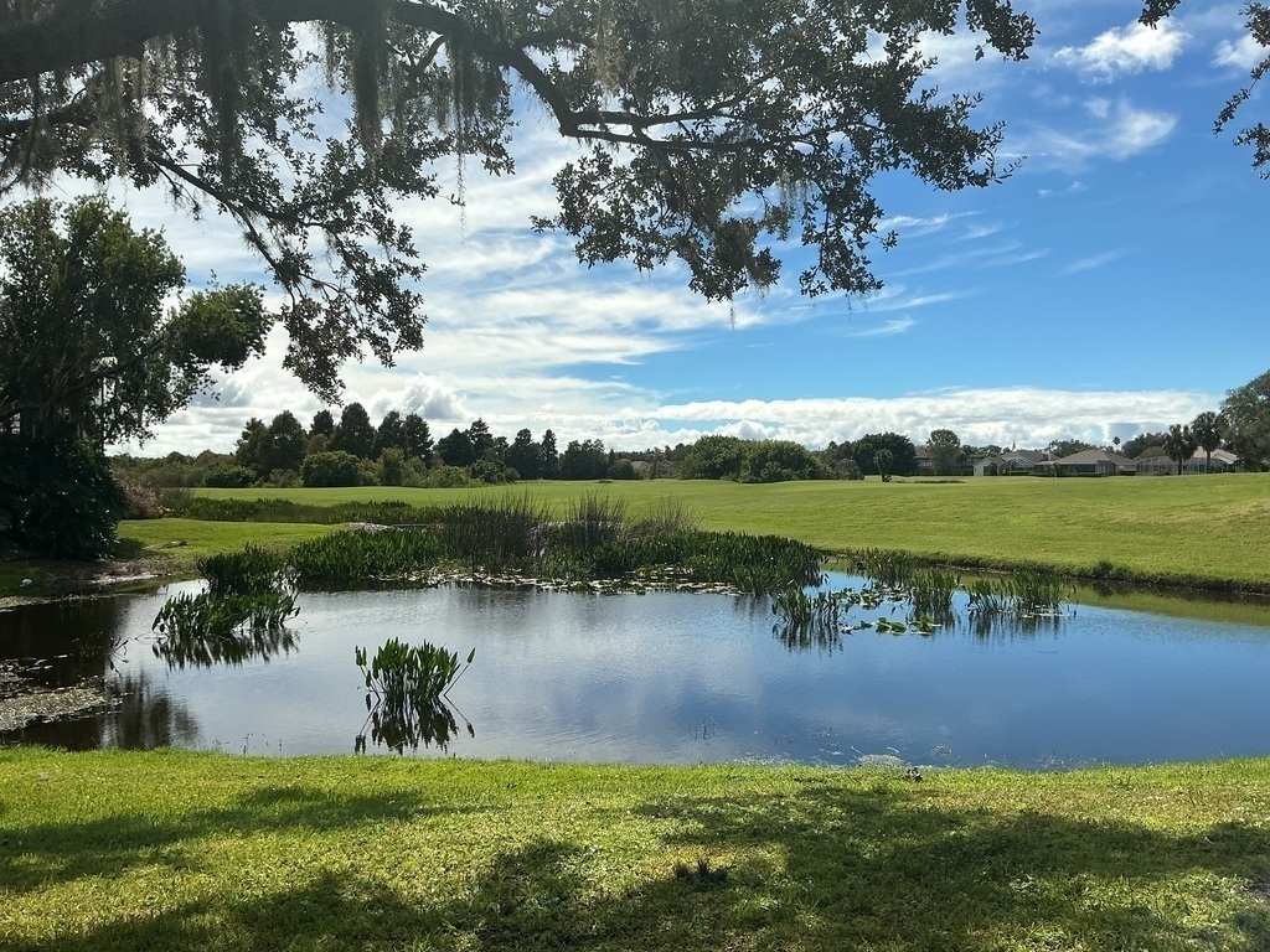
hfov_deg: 61.7
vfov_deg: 48.2
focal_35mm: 29
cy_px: 476
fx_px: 1064
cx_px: 635
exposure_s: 1/4065
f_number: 1.8
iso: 25
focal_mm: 3
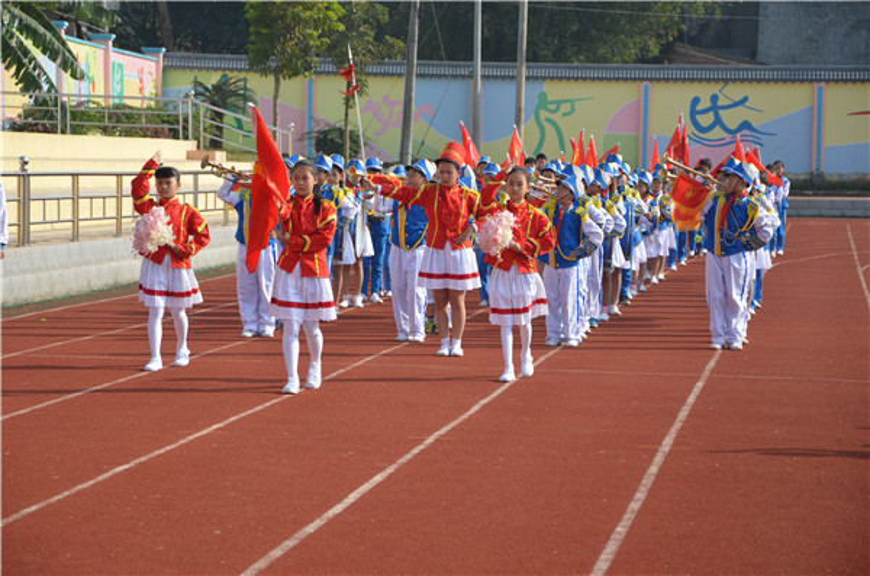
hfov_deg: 15.2
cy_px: 288
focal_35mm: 135
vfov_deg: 10.1
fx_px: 3255
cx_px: 435
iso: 200
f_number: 6.3
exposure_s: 1/640
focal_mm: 90
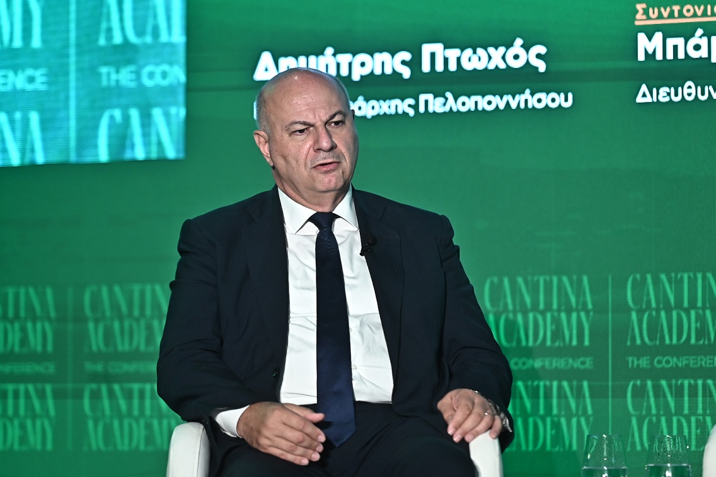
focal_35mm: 160
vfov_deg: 8.6
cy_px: 238
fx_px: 3182
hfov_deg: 12.8
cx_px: 358
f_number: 3.5
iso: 1250
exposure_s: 1/125
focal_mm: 160
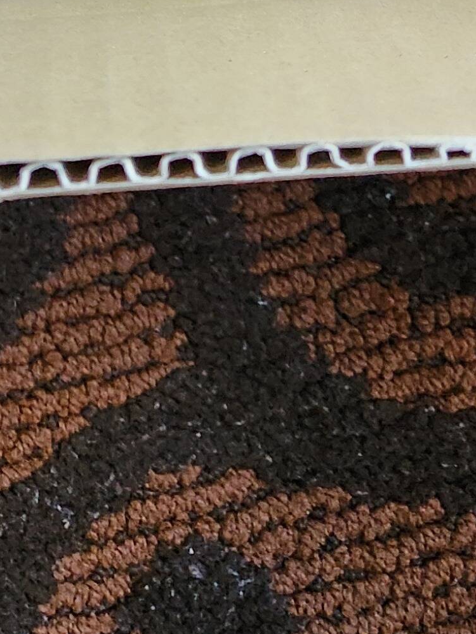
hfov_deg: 16.1
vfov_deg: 17.5
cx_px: 230
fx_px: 1687
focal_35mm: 92
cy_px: -494
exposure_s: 1/100
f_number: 1.8
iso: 400
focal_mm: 5.4
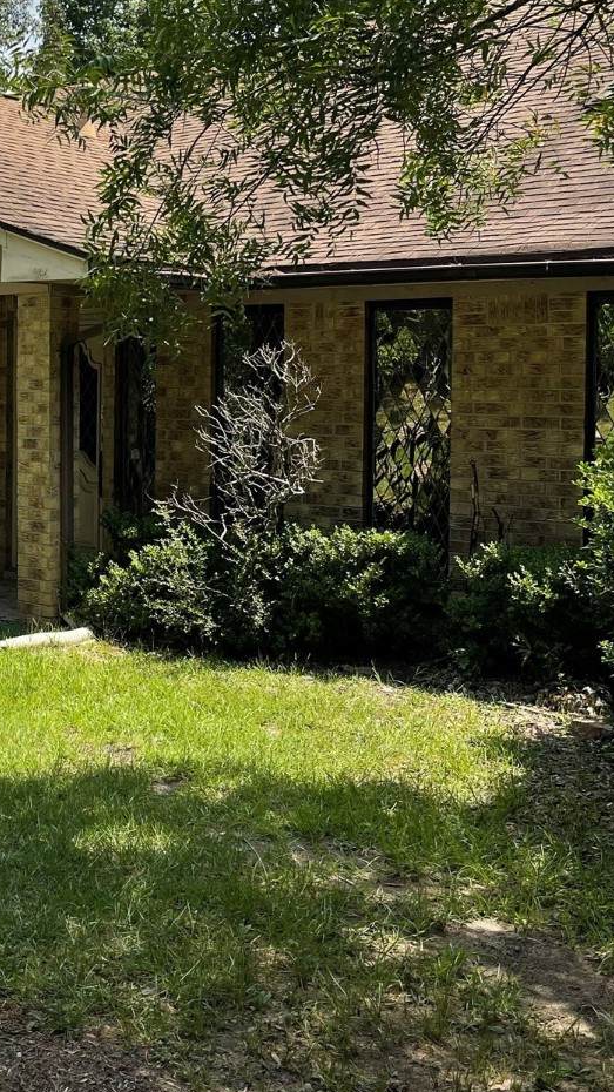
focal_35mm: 45
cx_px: -19
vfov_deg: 45.1
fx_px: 1303
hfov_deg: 25.1
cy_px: 411
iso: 32
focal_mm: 5.1
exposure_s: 1/2433
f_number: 1.6
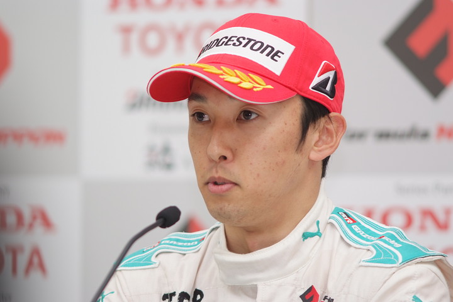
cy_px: 151
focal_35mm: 270
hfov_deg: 7.6
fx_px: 3397
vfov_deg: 5.1
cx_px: 226
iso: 200
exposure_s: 1/125
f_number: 2.8
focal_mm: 180
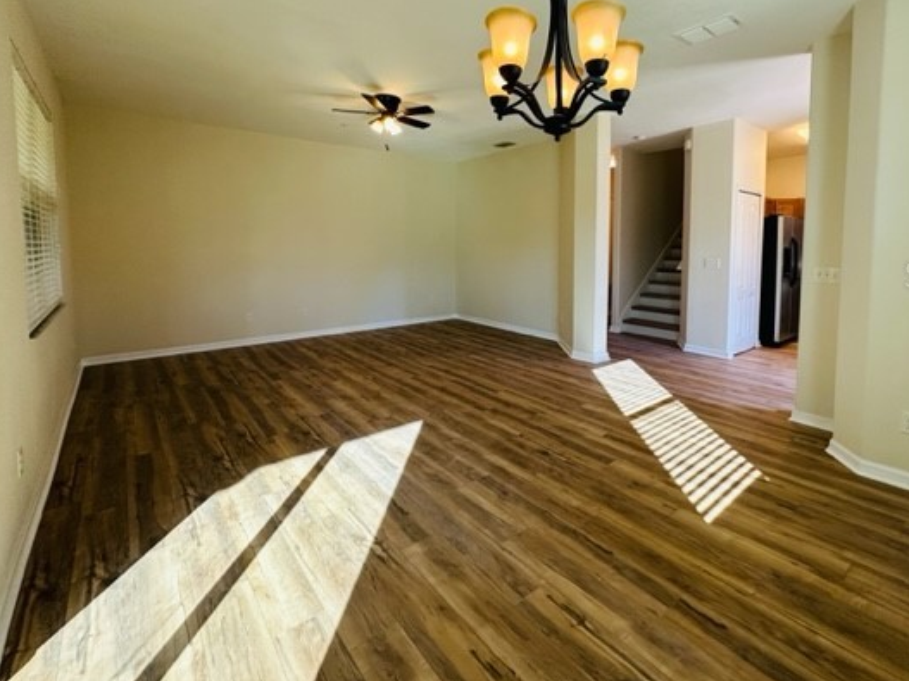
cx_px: 516
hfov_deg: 90.5
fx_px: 446
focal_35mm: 17
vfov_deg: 73.9
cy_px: 274
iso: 200
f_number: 2.2
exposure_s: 1/120
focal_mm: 2.22
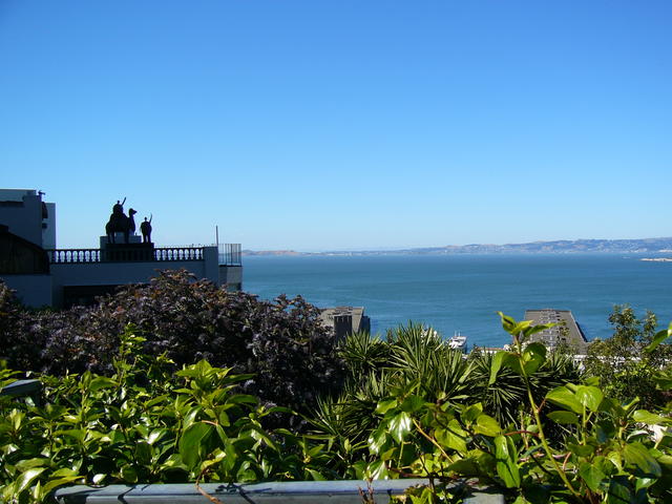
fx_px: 679
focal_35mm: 35
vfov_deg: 40.7
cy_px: 252
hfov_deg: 52.6
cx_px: 336
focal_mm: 5.8
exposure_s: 1/160
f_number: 8
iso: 50
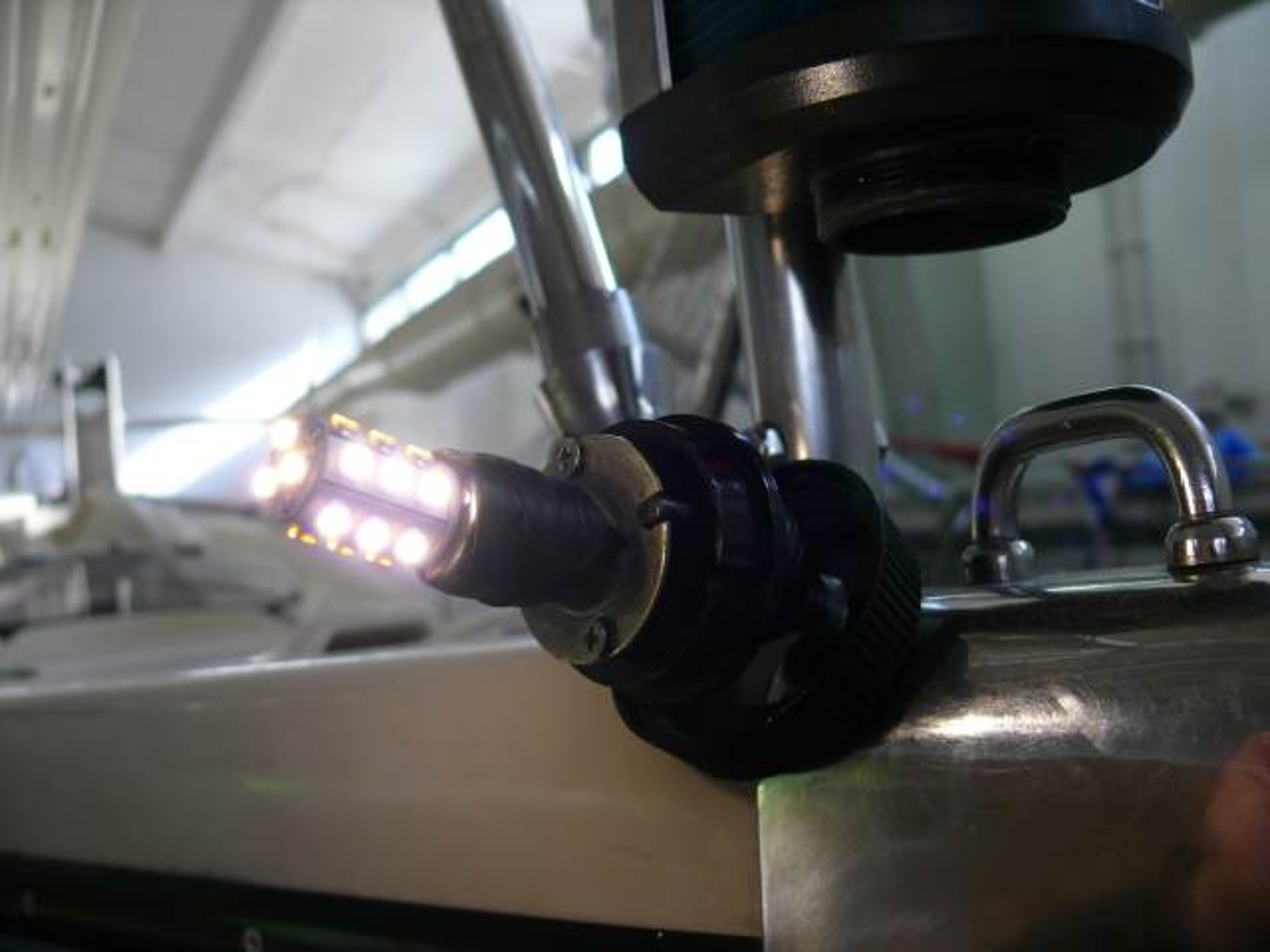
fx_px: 1284
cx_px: 635
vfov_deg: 40.7
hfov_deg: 52.6
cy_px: 476
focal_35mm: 35
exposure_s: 1/80
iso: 100
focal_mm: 7.4
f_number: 2.8
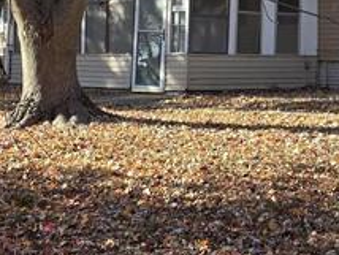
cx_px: 317
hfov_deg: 17.5
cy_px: 62
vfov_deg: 13.4
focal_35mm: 110
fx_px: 1078
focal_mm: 6.3
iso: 12
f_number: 1.7
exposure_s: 1/265
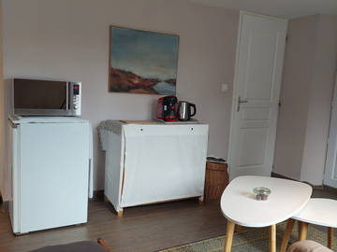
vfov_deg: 54.9
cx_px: 168
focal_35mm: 25
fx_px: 243
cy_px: 126
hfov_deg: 69.4
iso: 160
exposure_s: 1/50
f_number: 1.8
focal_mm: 5.23
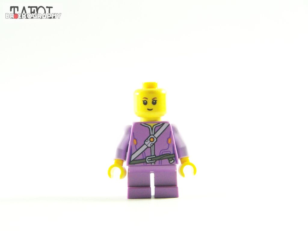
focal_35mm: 105
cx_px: 154
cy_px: 116
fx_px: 934
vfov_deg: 14.1
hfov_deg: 18.7
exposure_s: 1/45
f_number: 3.2
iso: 400
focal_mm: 17.5
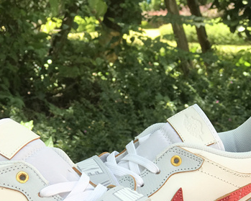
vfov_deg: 12.9
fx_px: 876
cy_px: 184
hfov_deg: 16.3
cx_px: 102
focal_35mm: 118
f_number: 2.8
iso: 20
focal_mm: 6.6
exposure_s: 1/111
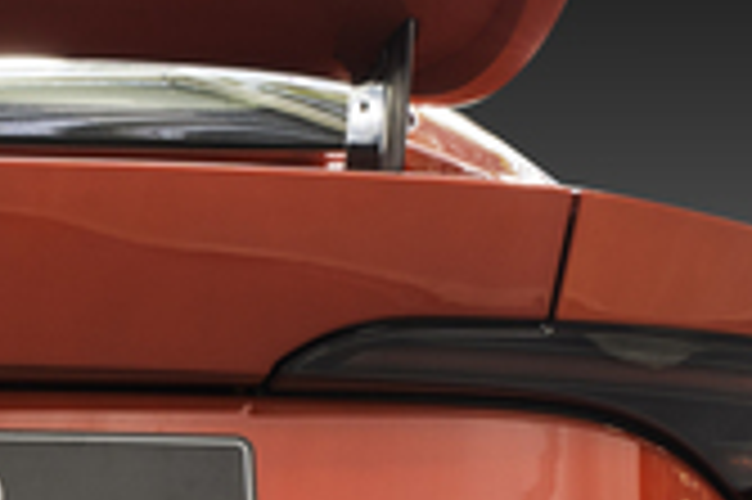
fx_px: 2400
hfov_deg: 16.9
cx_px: -191
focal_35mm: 115
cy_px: 554
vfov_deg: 11.7
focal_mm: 32
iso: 320
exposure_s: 1/1.67
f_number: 13
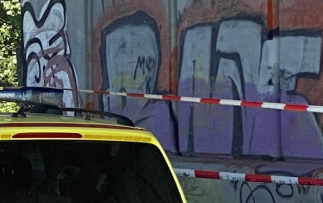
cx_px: -457
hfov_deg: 7.0
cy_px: 149
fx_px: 2484
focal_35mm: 282
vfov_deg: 4.7
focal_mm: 6
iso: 20
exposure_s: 1/773
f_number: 2
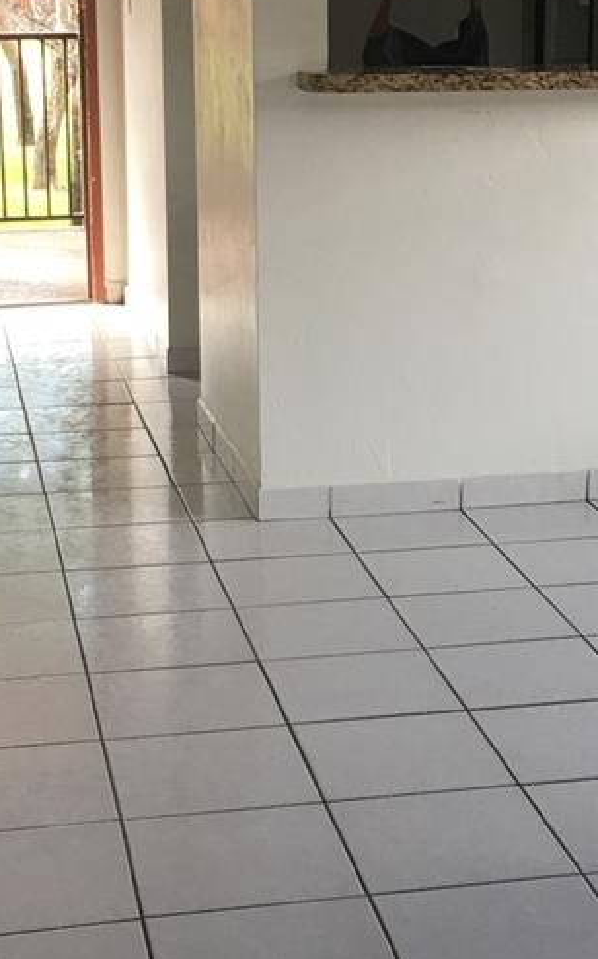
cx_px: 368
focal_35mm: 75
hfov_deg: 17.3
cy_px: 361
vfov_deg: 27.4
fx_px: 1958
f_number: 2.2
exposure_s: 1/30
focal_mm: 4.15
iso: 25
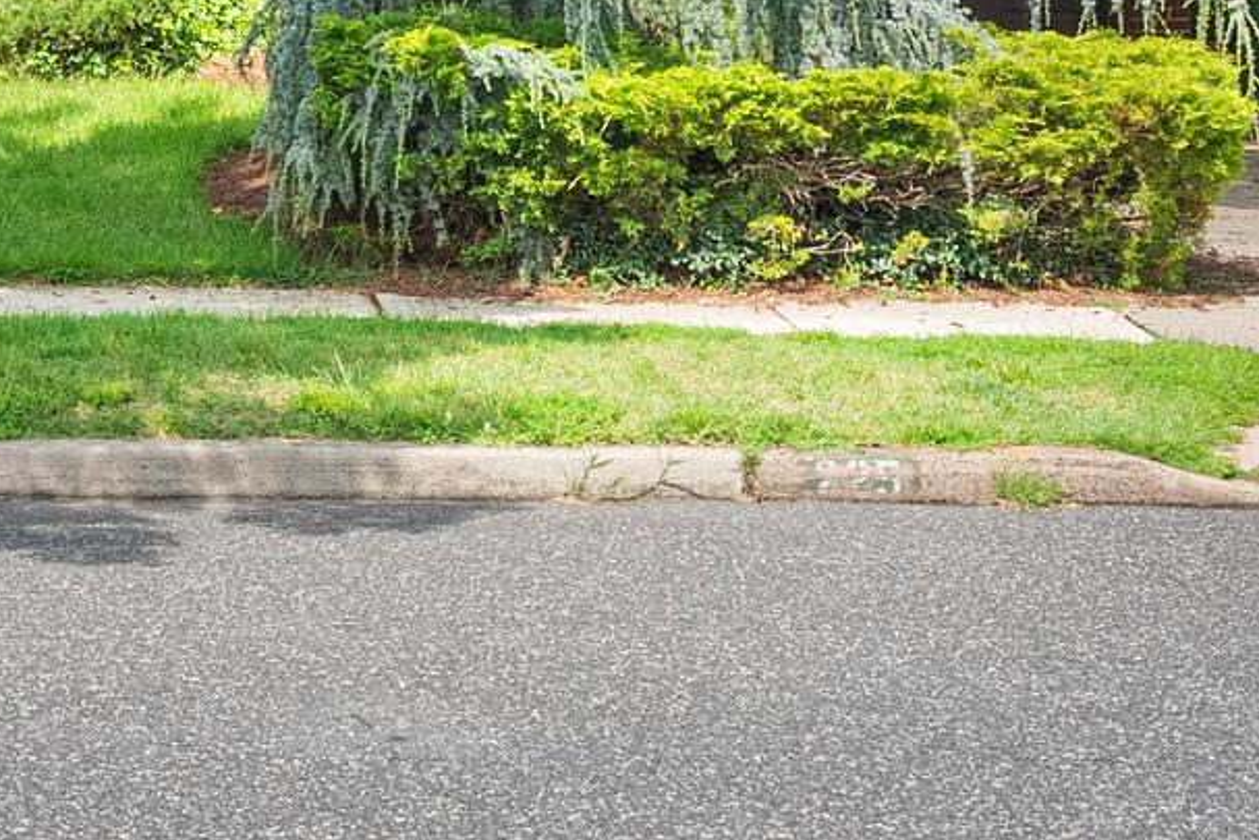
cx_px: -66
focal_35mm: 108
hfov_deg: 18.3
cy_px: -246
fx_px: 3778
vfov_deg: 12.3
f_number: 7.1
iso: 800
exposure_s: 1/1000
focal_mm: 32
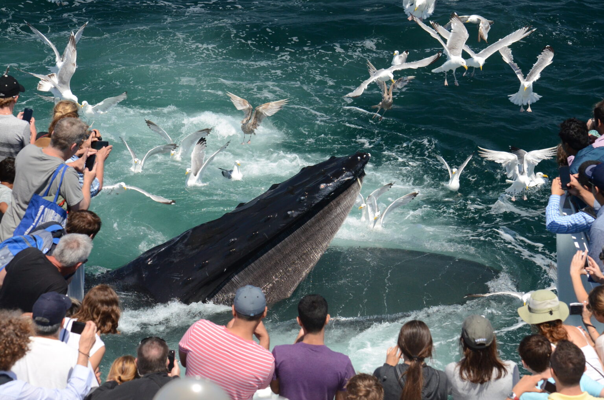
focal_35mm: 128
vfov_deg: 10.7
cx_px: 302
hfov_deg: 16.1
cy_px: 200
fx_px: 2135
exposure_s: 1/2000
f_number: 7.1
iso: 1600
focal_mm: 85
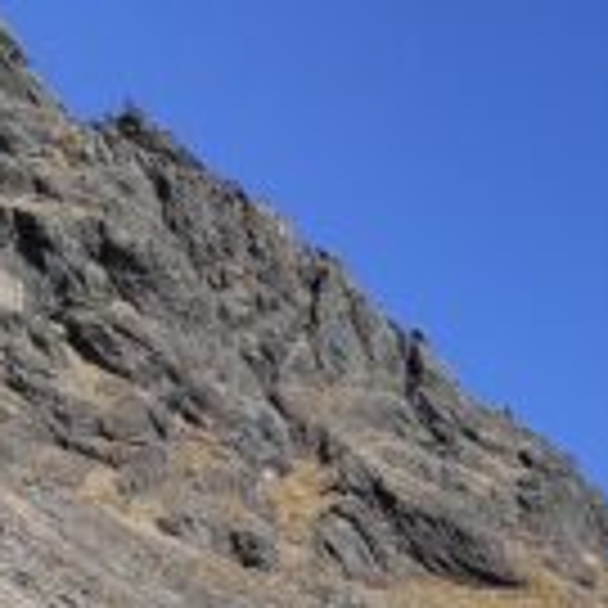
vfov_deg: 12.2
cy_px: 1223
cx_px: 1324
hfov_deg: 11.9
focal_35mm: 126
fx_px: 2504
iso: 100
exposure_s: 1/1863
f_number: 1.89
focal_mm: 5.43
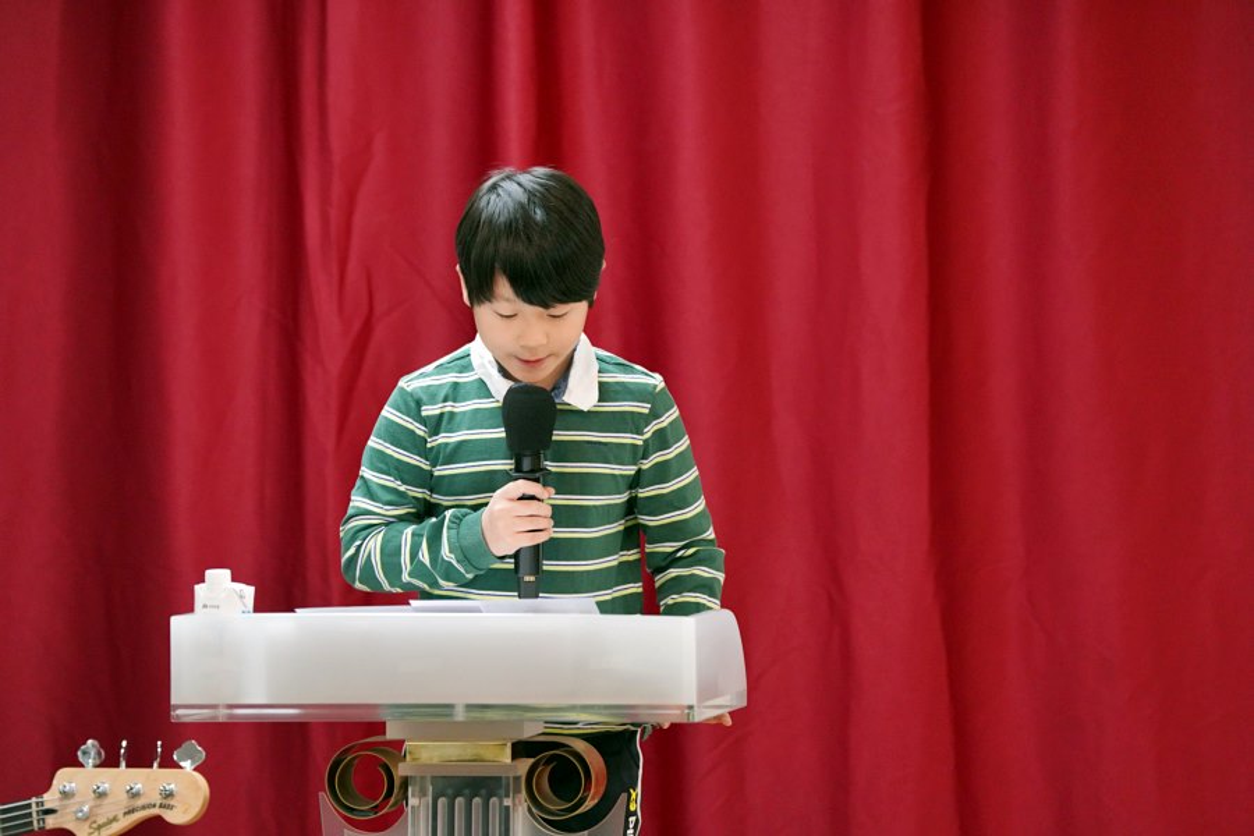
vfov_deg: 6.9
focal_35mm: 200
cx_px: 627
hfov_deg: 10.3
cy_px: 418
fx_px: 6966
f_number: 4
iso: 4000
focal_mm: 200
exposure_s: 1/250
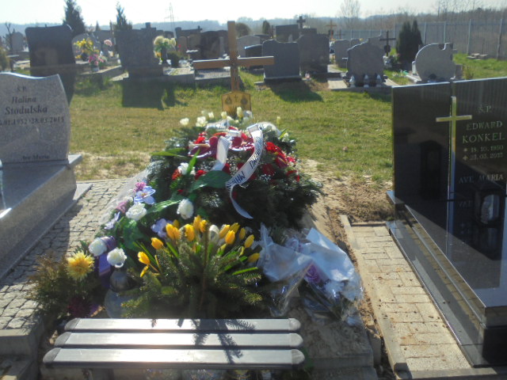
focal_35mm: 34
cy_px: 190
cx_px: 254
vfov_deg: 41.8
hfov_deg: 54.0
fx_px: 498
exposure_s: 1/640
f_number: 4
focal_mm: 6.1
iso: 100
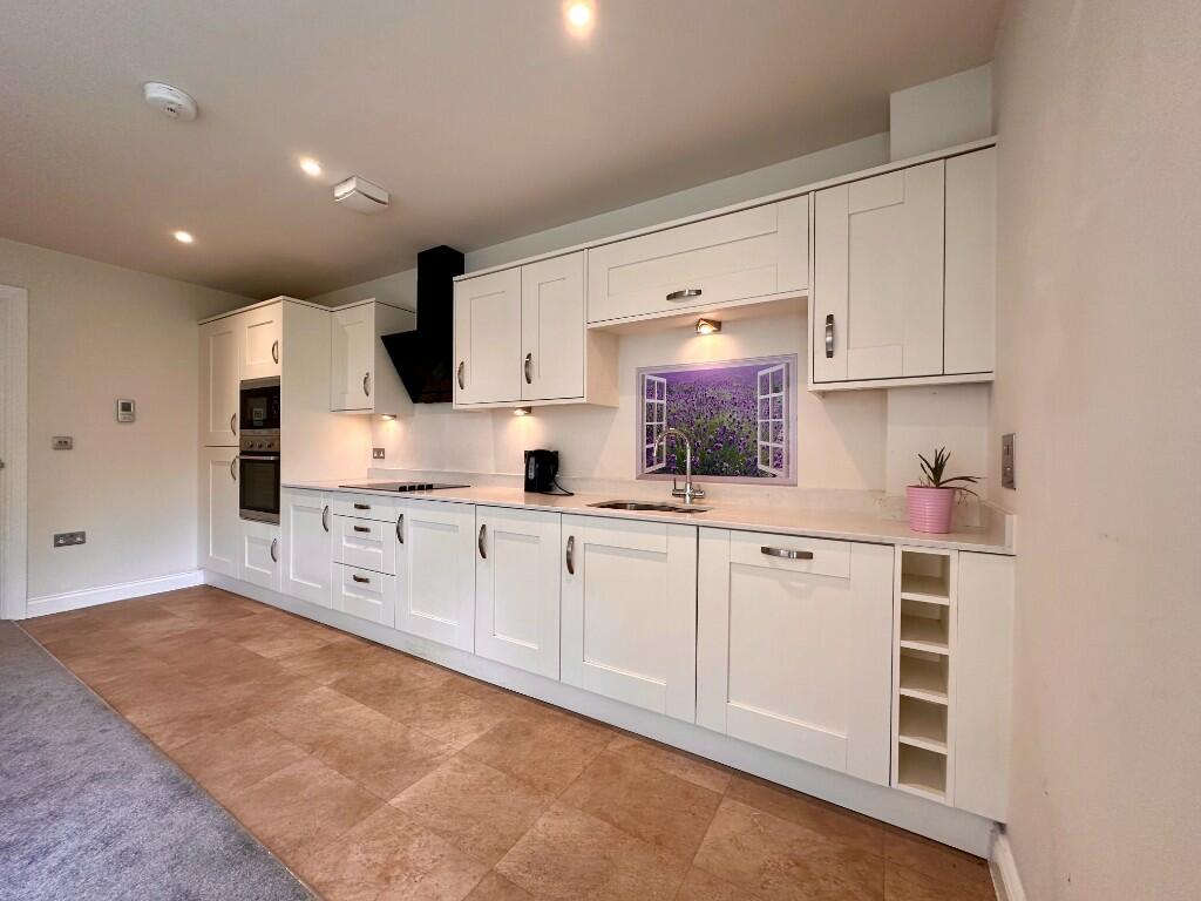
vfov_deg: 85.7
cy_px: 450
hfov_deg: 102.1
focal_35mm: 14
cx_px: 600
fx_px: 486
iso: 160
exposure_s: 1/99
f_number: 2.2
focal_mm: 2.22
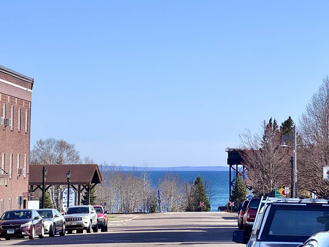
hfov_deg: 13.9
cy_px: 47
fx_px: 1340
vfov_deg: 10.5
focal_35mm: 141
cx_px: 285
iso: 25
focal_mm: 9
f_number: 2.8
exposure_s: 1/1014
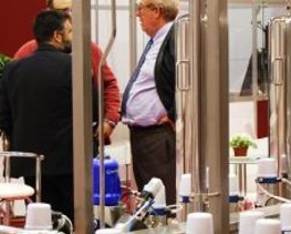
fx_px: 1433
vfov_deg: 9.3
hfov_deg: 11.5
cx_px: 235
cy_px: 95
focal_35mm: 166
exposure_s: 1/30
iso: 250
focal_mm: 45
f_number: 5.3
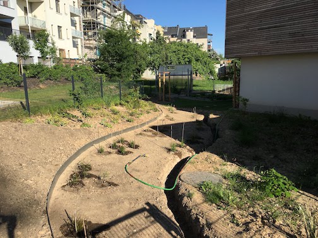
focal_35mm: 29
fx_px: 266
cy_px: 119
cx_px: 159
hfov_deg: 61.7
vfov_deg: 48.2
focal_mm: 4.15
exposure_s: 1/1570
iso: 25
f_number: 2.2
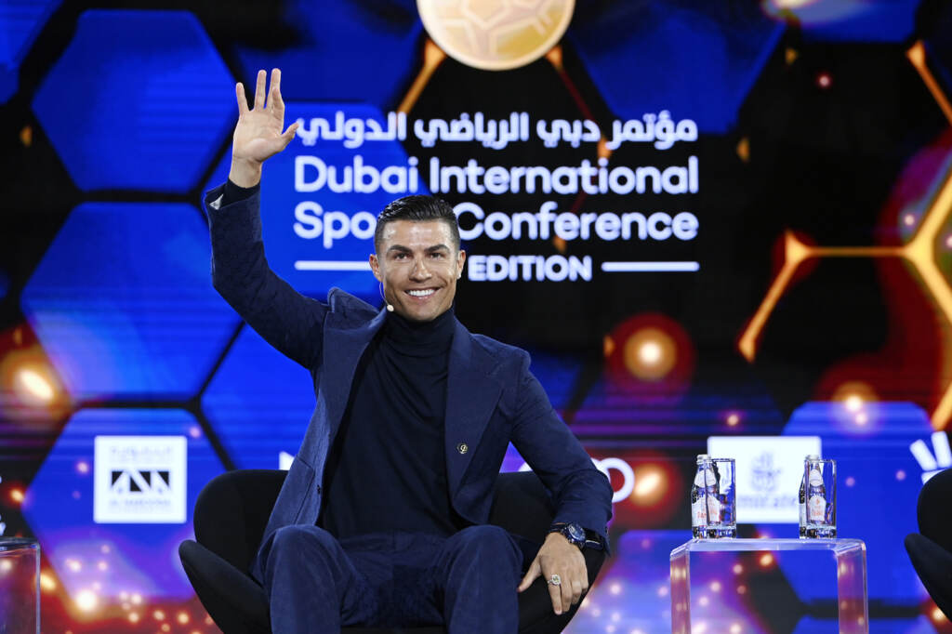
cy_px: 317
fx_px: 2696
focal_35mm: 102
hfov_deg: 20.0
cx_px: 476
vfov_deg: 13.4
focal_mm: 102
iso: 1600
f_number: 3.5
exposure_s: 1/400
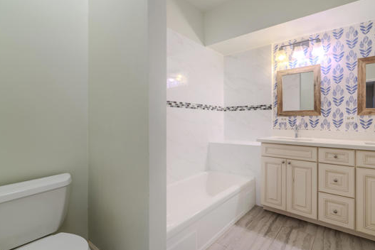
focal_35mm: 17
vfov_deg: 70.4
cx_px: 223
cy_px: 117
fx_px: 177
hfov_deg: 92.1
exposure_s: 1/15
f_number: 8
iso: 100
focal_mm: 14
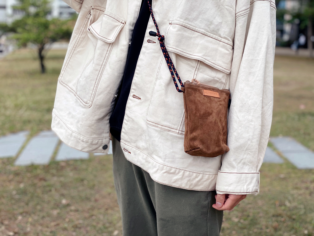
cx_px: 157
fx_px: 472
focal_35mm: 52
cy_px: 118
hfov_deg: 36.8
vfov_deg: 28.0
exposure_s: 1/366
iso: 20
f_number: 2
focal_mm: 6
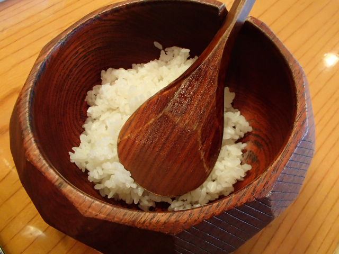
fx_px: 274
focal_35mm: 28
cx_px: 170
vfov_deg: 49.7
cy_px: 127
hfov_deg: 63.4
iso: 640
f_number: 3.9
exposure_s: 1/30
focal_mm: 5
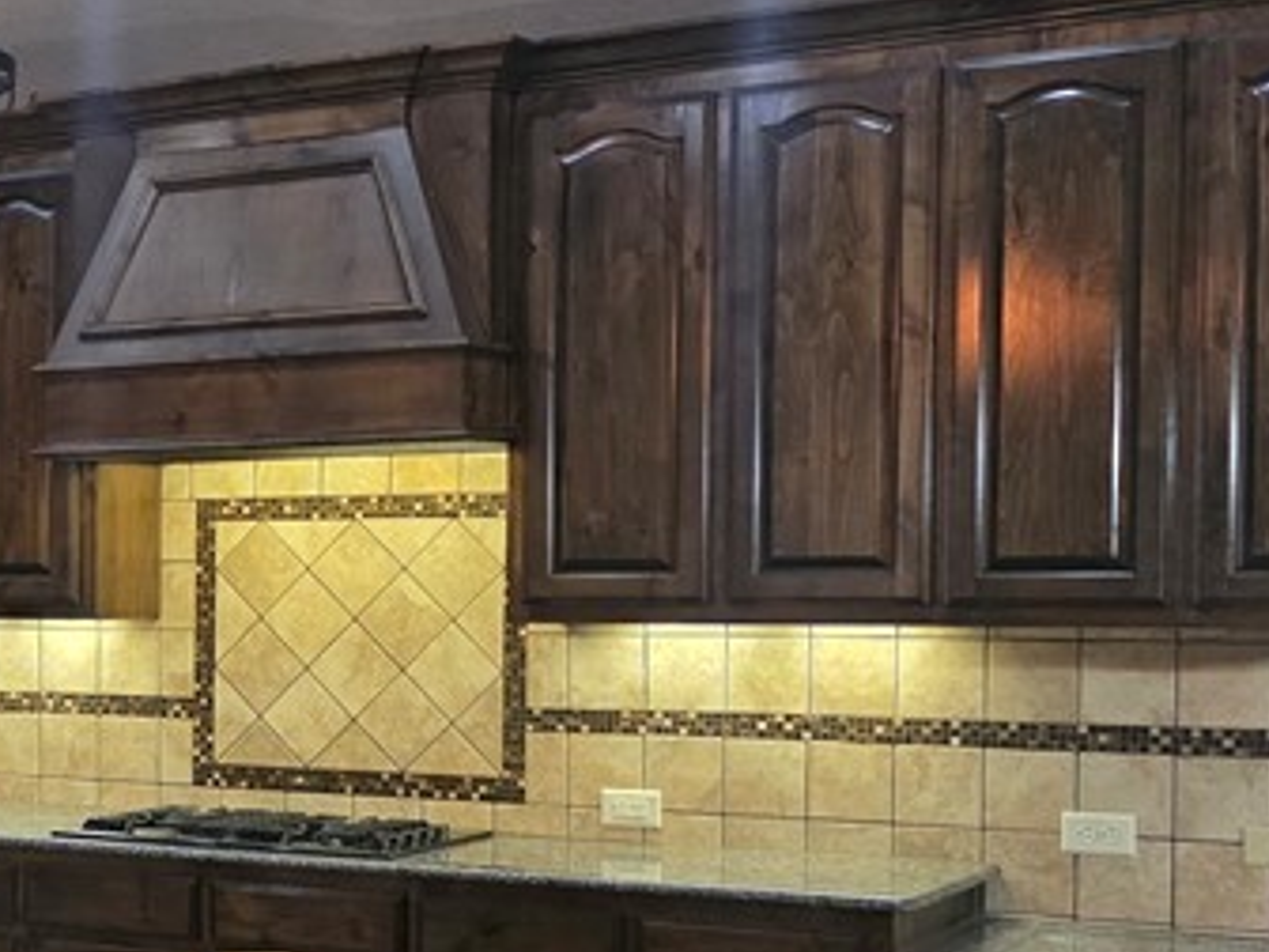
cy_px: 650
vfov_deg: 20.9
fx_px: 2566
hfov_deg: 24.8
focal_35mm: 70
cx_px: -295
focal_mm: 6.3
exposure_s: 1/120
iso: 1250
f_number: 1.7
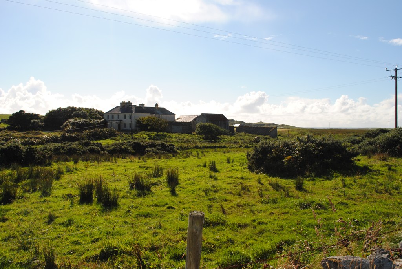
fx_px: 402
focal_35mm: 36
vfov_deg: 37.0
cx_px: 201
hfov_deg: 53.1
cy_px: 134
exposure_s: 1/200
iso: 100
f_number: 10
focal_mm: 24
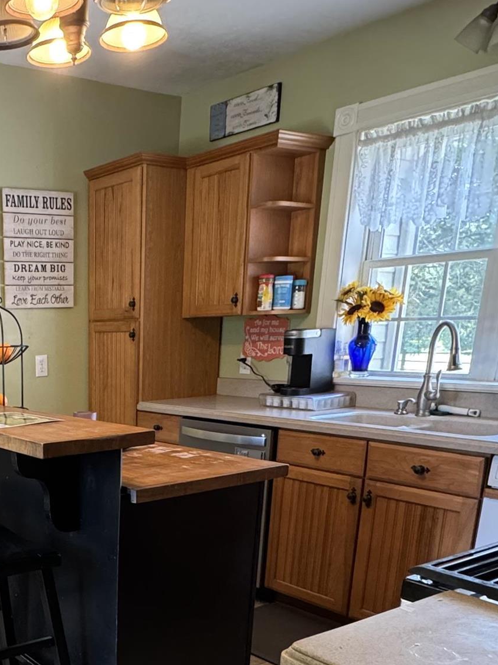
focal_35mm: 38
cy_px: 553
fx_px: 729
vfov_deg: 45.9
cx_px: 21
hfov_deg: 34.9
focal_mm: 2.22
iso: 320
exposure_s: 1/60
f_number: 2.2
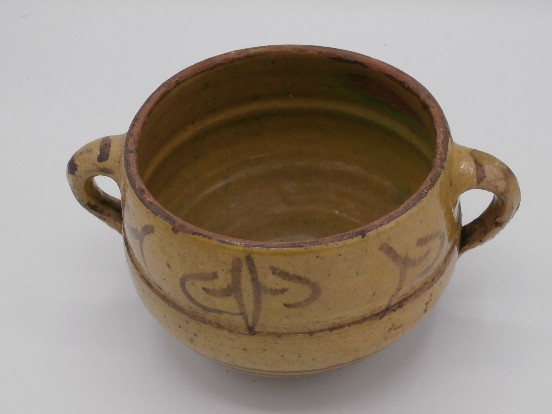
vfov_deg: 21.6
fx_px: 1084
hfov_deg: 28.6
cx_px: 276
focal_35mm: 68
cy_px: 207
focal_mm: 12.1
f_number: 4.7
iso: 200
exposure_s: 1/500
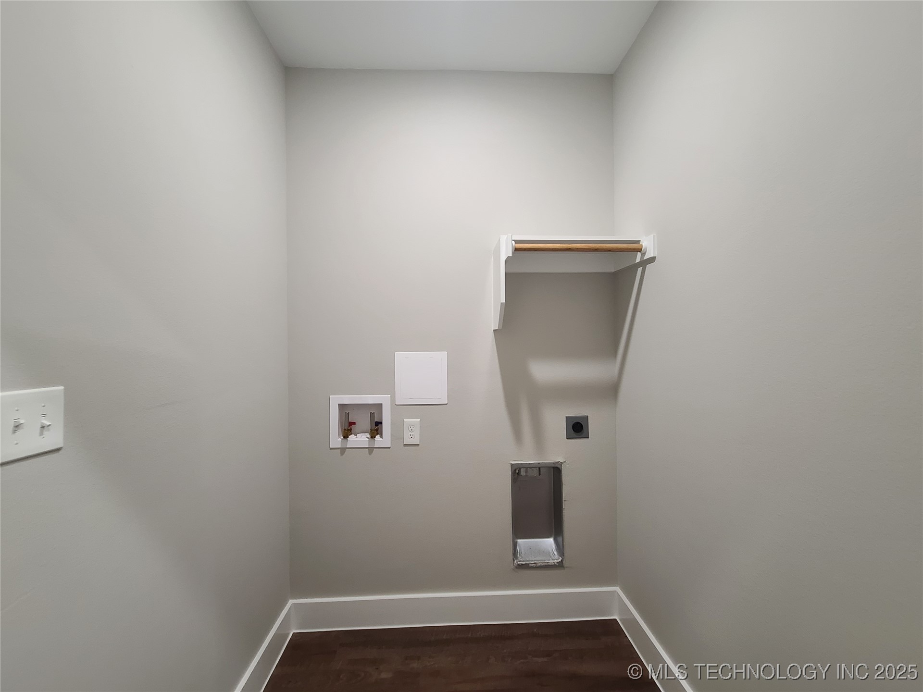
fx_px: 347
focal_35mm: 13
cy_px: 346
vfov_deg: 89.9
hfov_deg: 106.2
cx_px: 462
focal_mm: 2.2
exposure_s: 1/60
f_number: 2.2
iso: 320
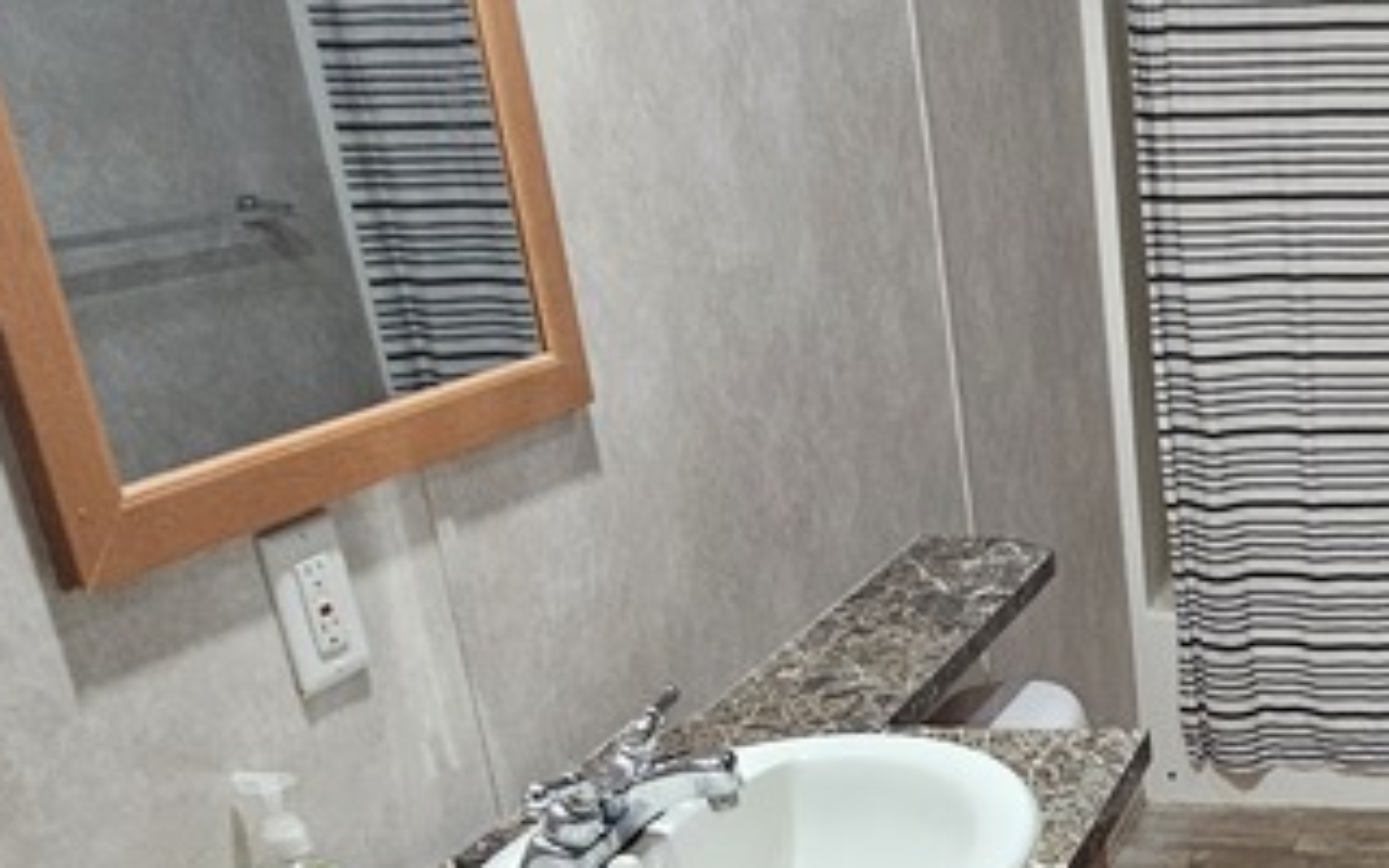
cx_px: 1428
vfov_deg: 28.6
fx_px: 1628
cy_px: 794
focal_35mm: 43
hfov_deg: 39.9
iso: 320
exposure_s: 1/30
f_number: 2.2
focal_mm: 2.2
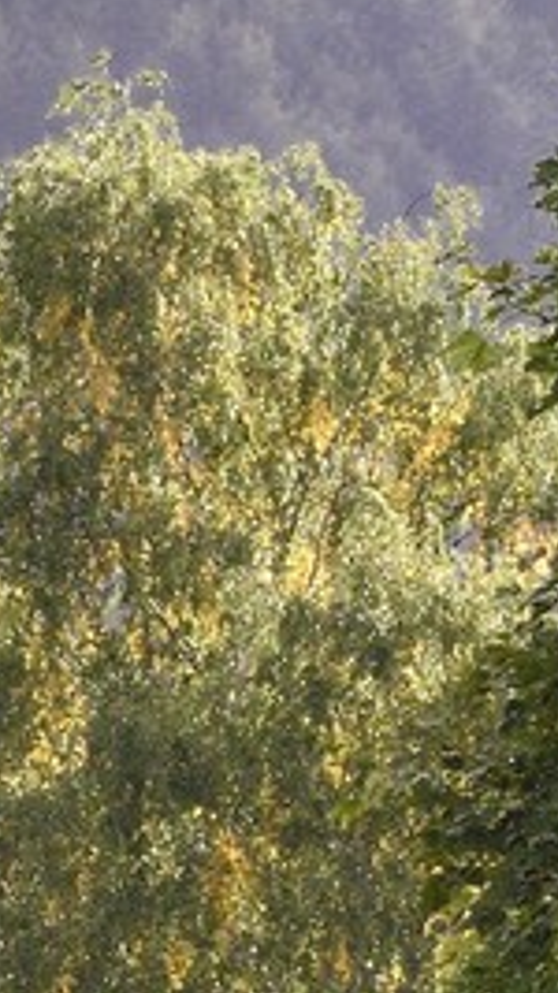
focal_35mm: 1036
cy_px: 1908
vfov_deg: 2.1
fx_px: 27277
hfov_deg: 1.2
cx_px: -1953
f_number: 20
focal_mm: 165
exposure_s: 1/125
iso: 800
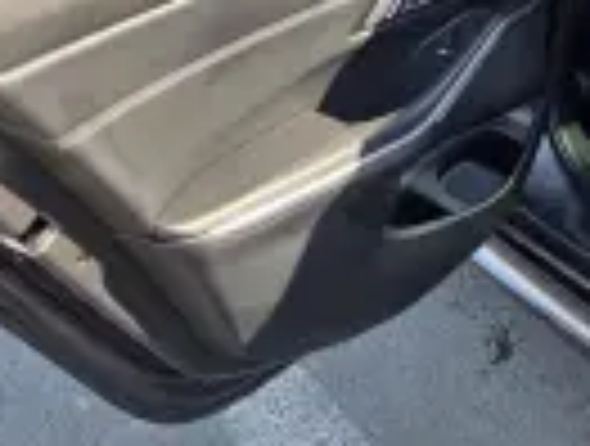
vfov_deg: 22.1
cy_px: -45
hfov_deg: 29.4
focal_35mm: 63
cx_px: 527
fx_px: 1077
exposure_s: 1/801
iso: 80
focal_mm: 5.4
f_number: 1.8
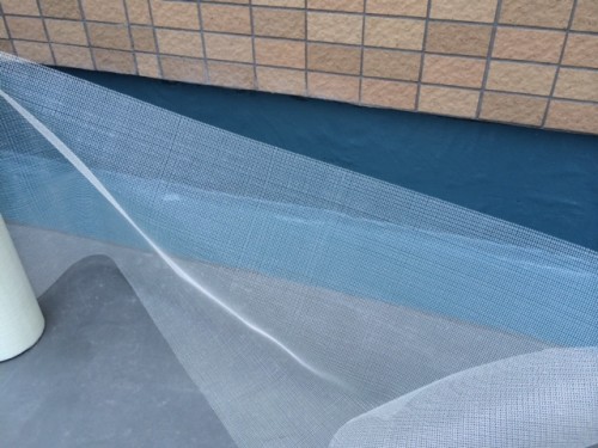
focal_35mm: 30
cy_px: 224
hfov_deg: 60.0
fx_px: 518
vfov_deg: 46.8
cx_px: 299
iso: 32
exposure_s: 1/402
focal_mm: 4.12
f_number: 2.2
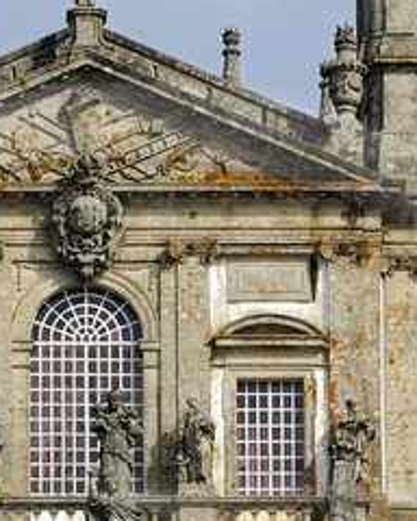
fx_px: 9858
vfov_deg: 3.0
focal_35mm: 639
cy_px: 758
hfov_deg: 2.4
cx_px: 122
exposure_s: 1/160
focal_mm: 102
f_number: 14
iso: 200
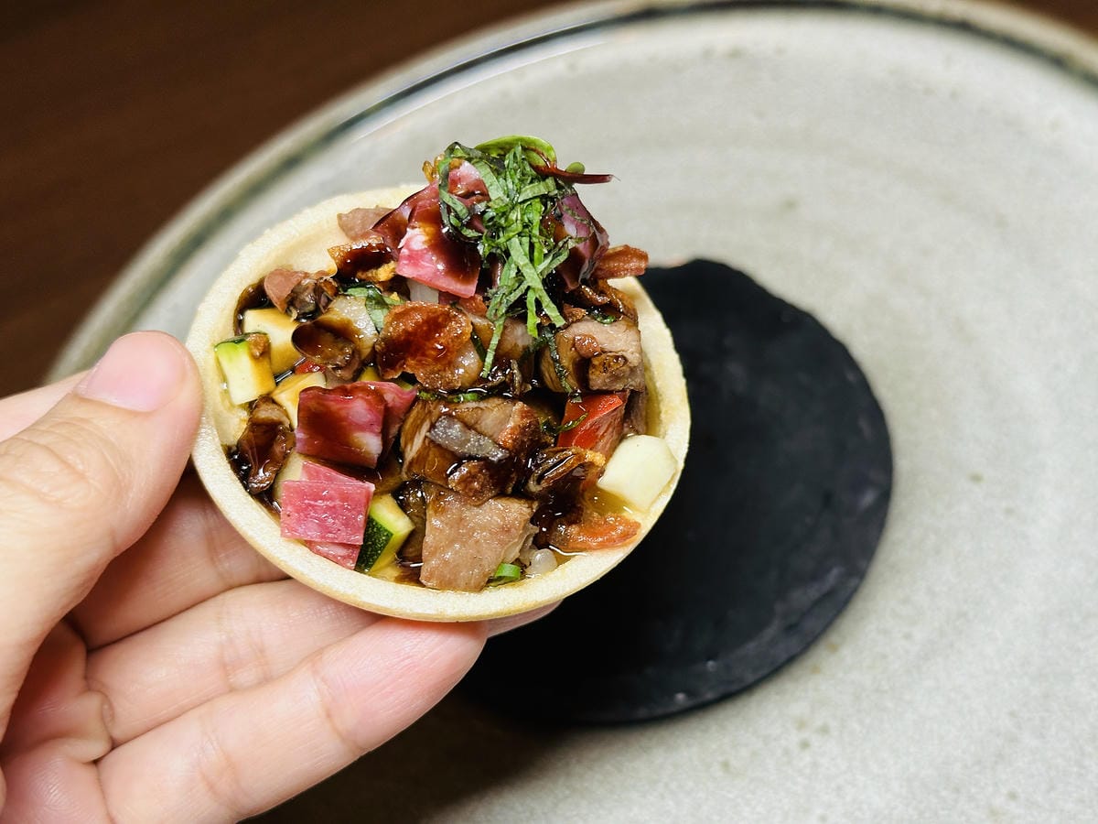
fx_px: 1523
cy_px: 412
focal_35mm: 48
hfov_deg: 39.7
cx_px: 549
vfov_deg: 30.3
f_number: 1.78
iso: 125
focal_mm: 6.86
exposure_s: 1/60
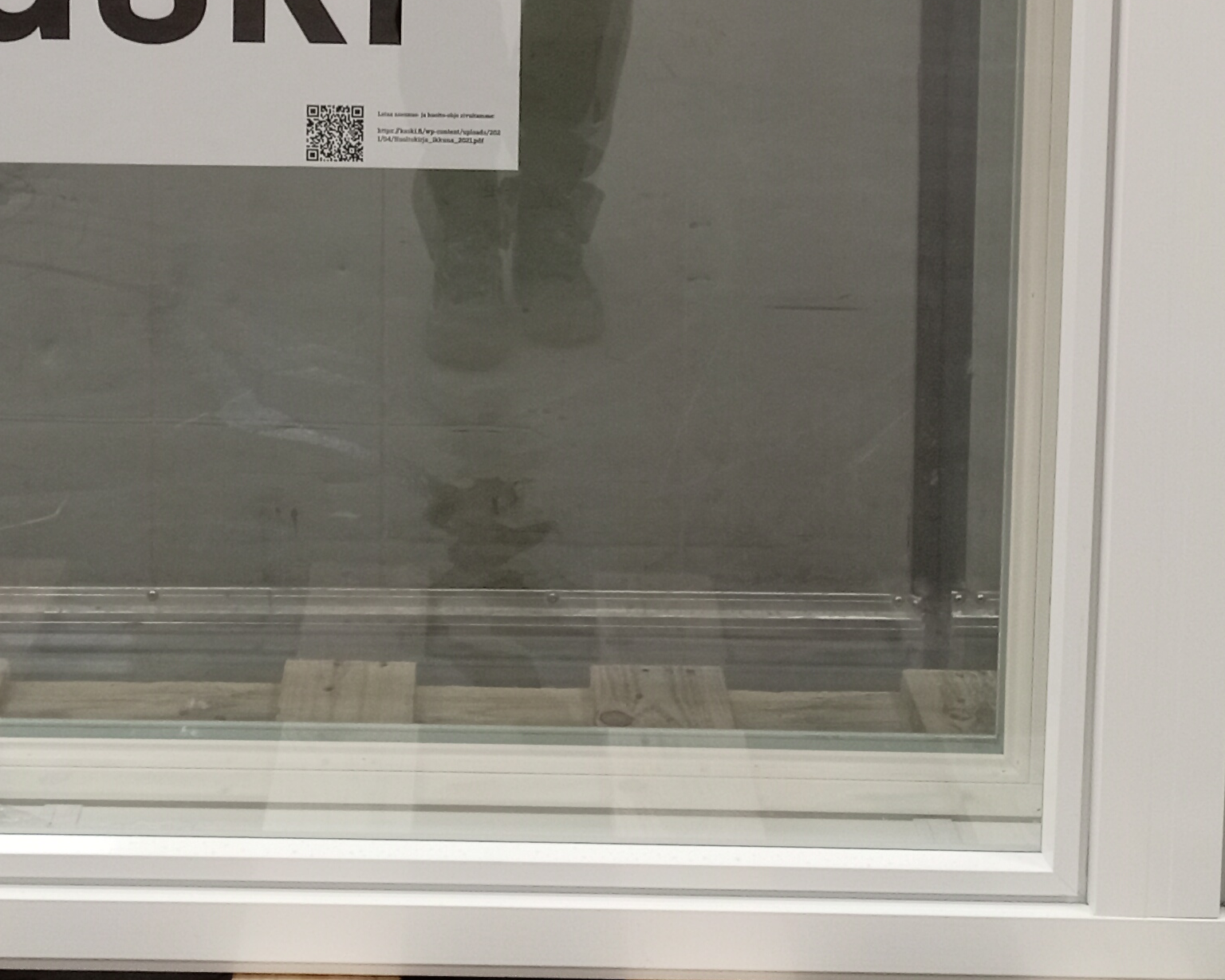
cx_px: 459
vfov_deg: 20.8
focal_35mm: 70
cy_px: -106
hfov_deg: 27.0
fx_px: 2538
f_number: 1.8
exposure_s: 1/25
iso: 850
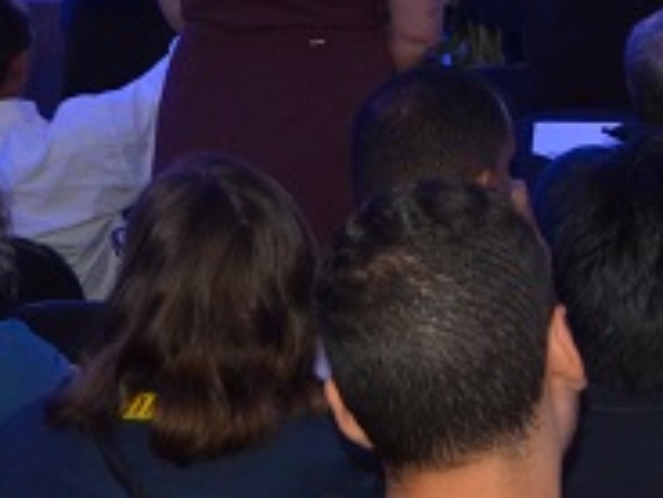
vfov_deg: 6.6
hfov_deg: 8.5
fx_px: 4182
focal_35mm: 218
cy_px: -574
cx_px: 1438
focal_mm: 31
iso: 800
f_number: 4.5
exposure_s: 1/60
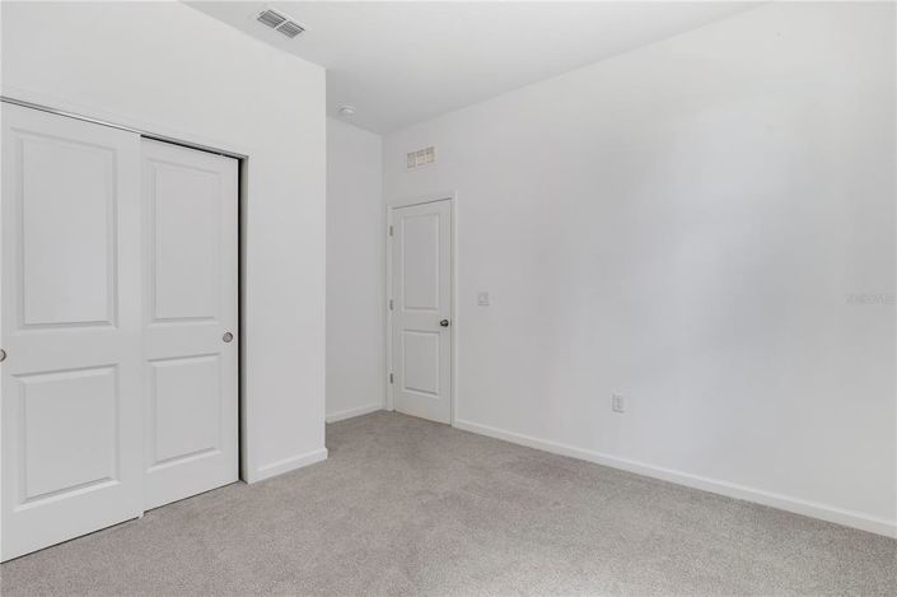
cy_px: 298
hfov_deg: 93.3
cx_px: 448
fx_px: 423
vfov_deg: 70.4
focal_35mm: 17
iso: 100
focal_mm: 17
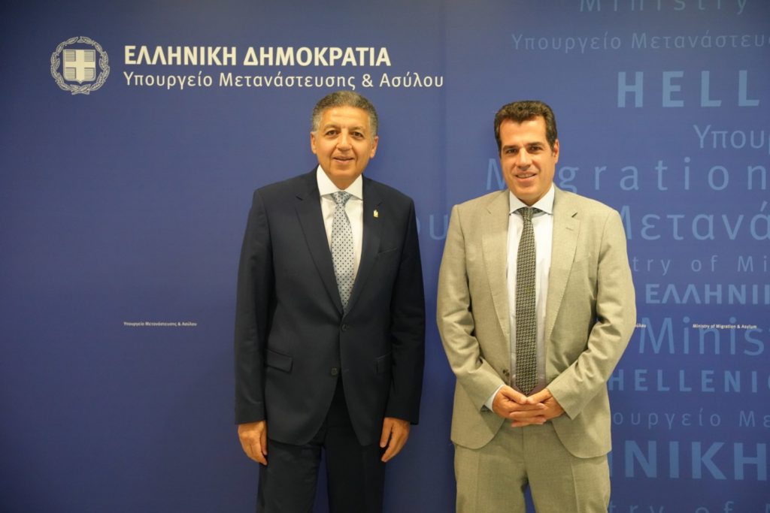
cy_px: 256
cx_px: 385
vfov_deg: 23.7
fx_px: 1221
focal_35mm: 57
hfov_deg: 35.0
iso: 6400
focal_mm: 57.1
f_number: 4
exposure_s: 1/160
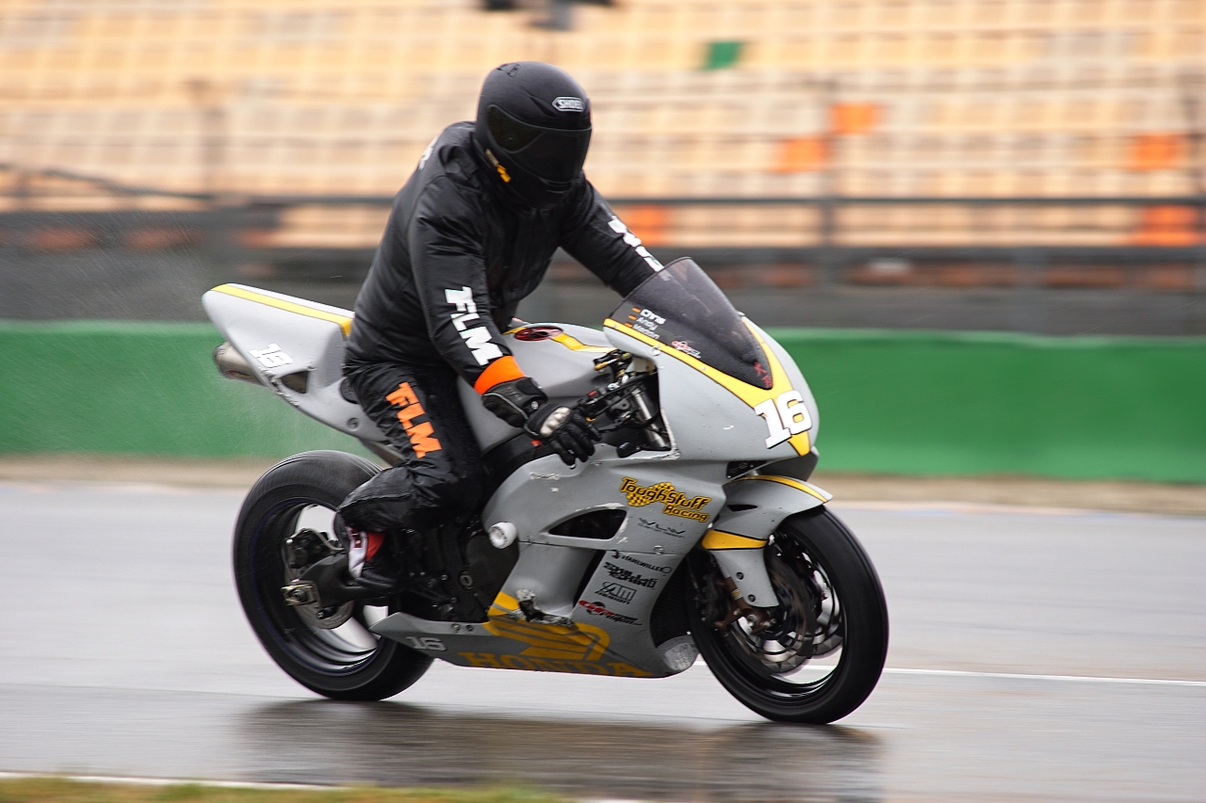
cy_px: 402
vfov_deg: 4.6
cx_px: 603
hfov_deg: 6.9
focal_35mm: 300
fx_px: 10048
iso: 100
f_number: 4
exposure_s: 1/200
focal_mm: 200
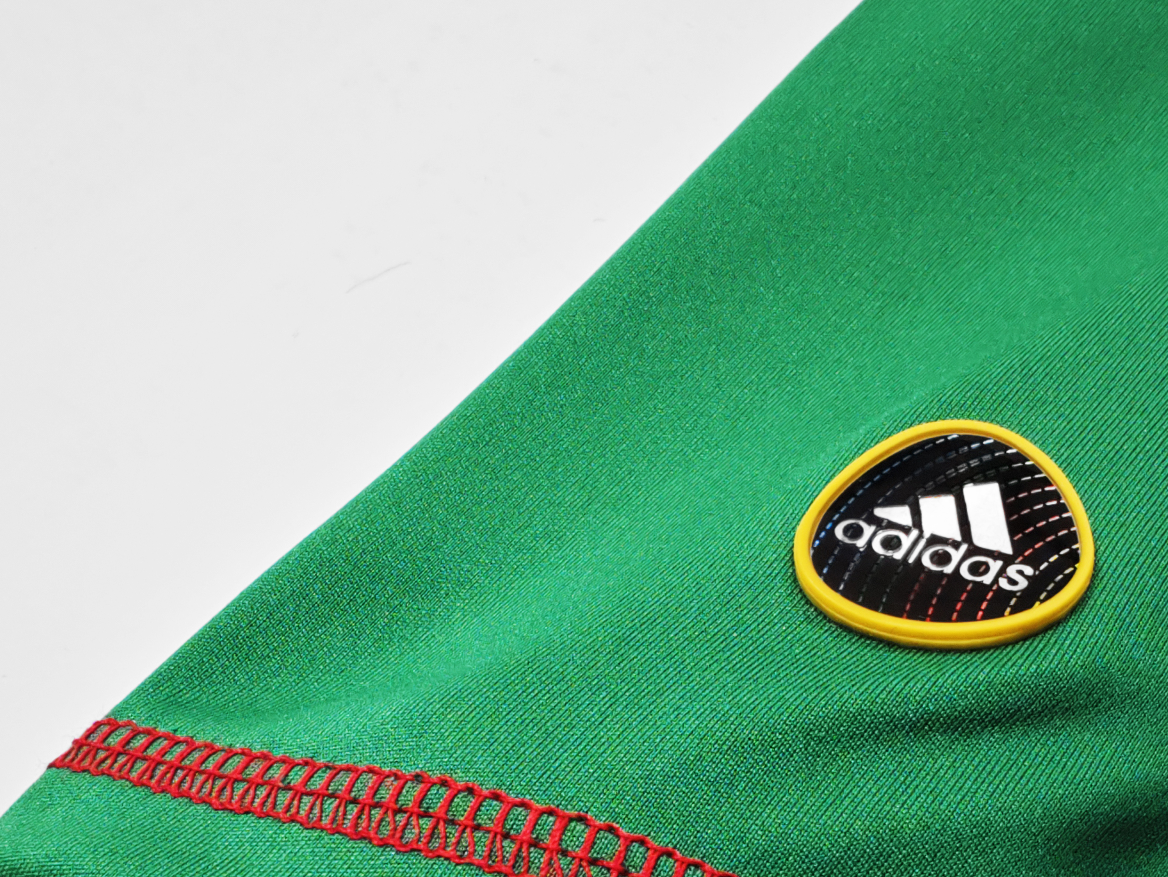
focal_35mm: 42
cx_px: 727
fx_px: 1417
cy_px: 728
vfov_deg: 33.2
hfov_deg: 44.4
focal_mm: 2.59
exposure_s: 1/60
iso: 74
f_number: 2.2
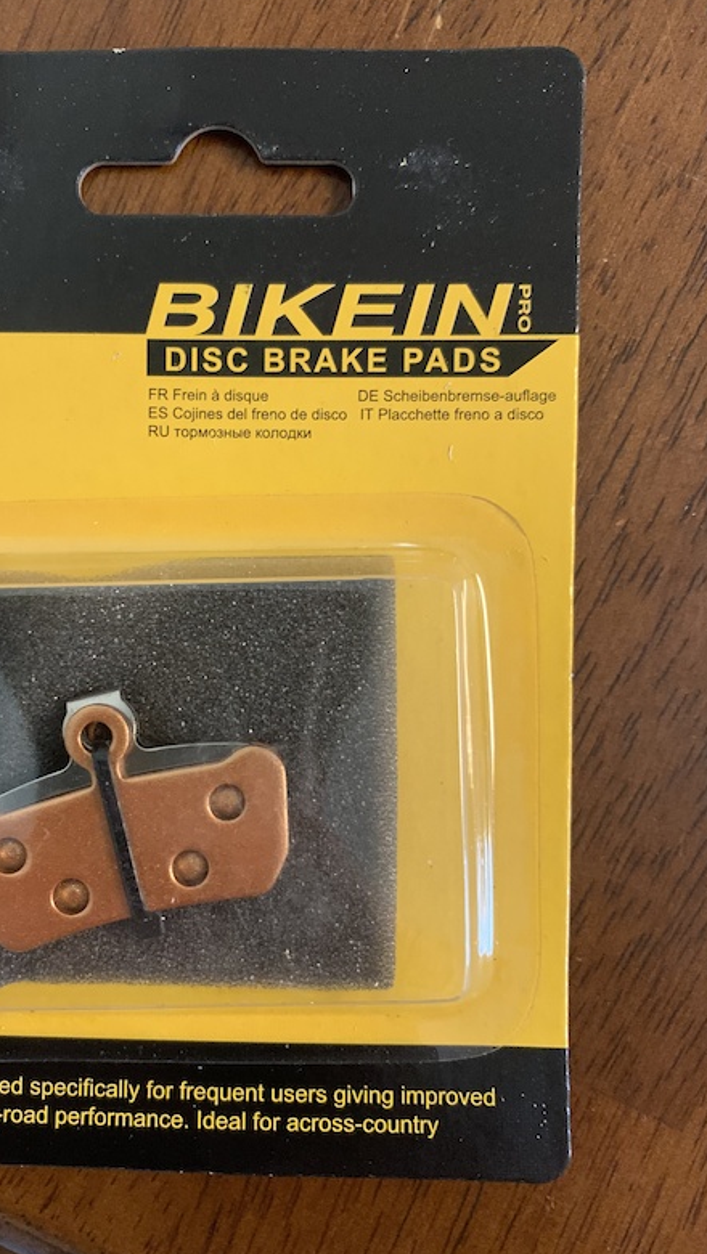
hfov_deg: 39.8
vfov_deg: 66.0
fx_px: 965
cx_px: 249
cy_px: 621
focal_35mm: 29
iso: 400
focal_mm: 4.25
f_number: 1.8
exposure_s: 1/30
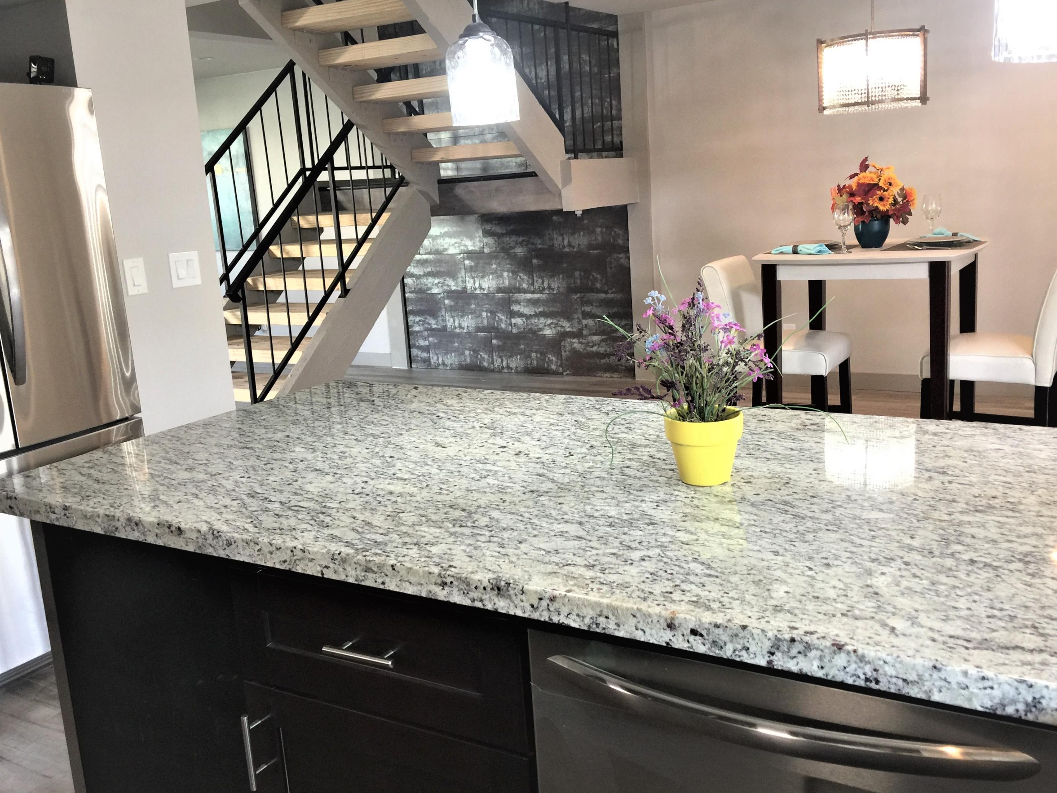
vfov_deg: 44.2
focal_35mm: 32
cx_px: 536
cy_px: 385
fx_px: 977
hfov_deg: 56.8
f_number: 2.2
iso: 40
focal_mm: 4.15
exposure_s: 1/15
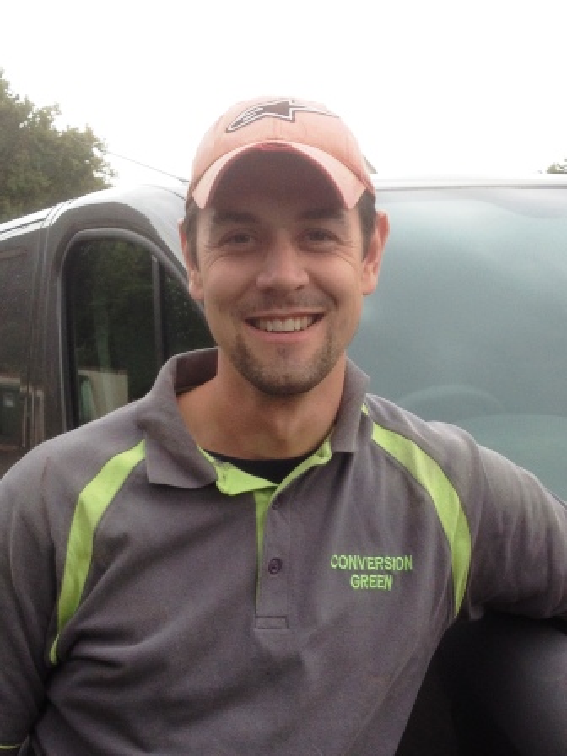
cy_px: 378
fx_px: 764
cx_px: 284
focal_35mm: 35
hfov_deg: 40.7
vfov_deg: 52.6
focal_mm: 4.28
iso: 64
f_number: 2.4
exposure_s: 1/120
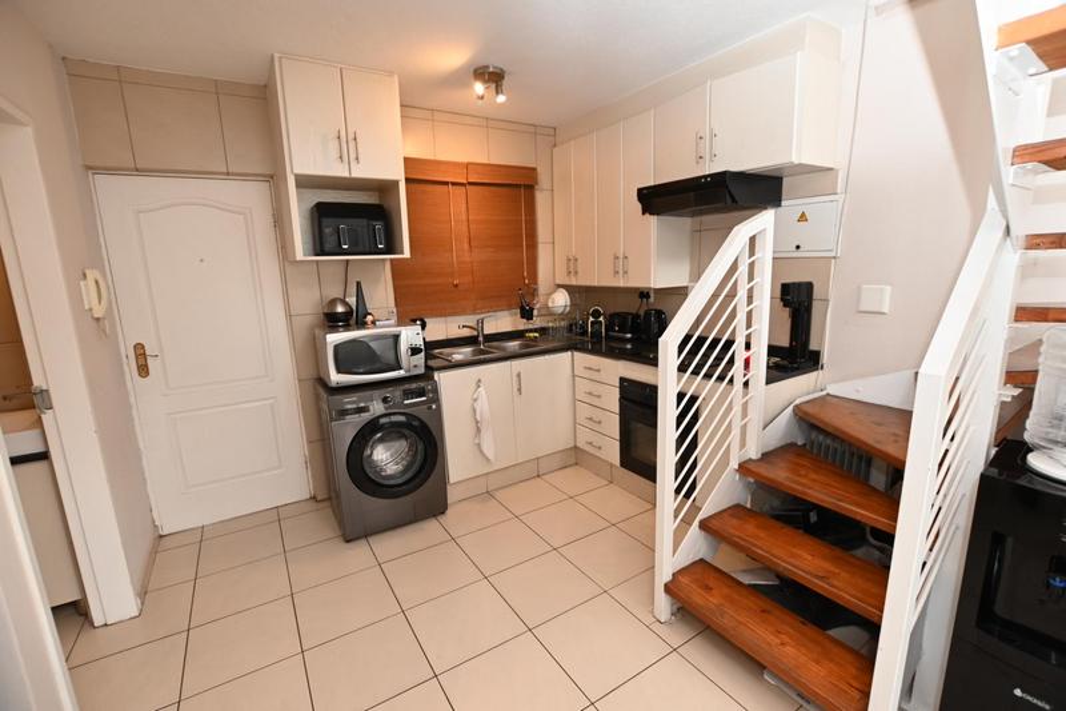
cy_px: 356
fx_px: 444
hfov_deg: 100.4
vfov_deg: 77.3
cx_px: 533
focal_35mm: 15
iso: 400
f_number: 4
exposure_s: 1/60
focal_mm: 10
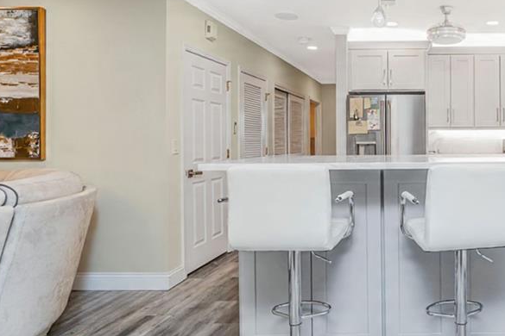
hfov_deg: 59.2
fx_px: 393
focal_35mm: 28
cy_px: 134
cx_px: 419
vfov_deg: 46.1
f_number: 4
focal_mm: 16
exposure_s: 1/30
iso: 50
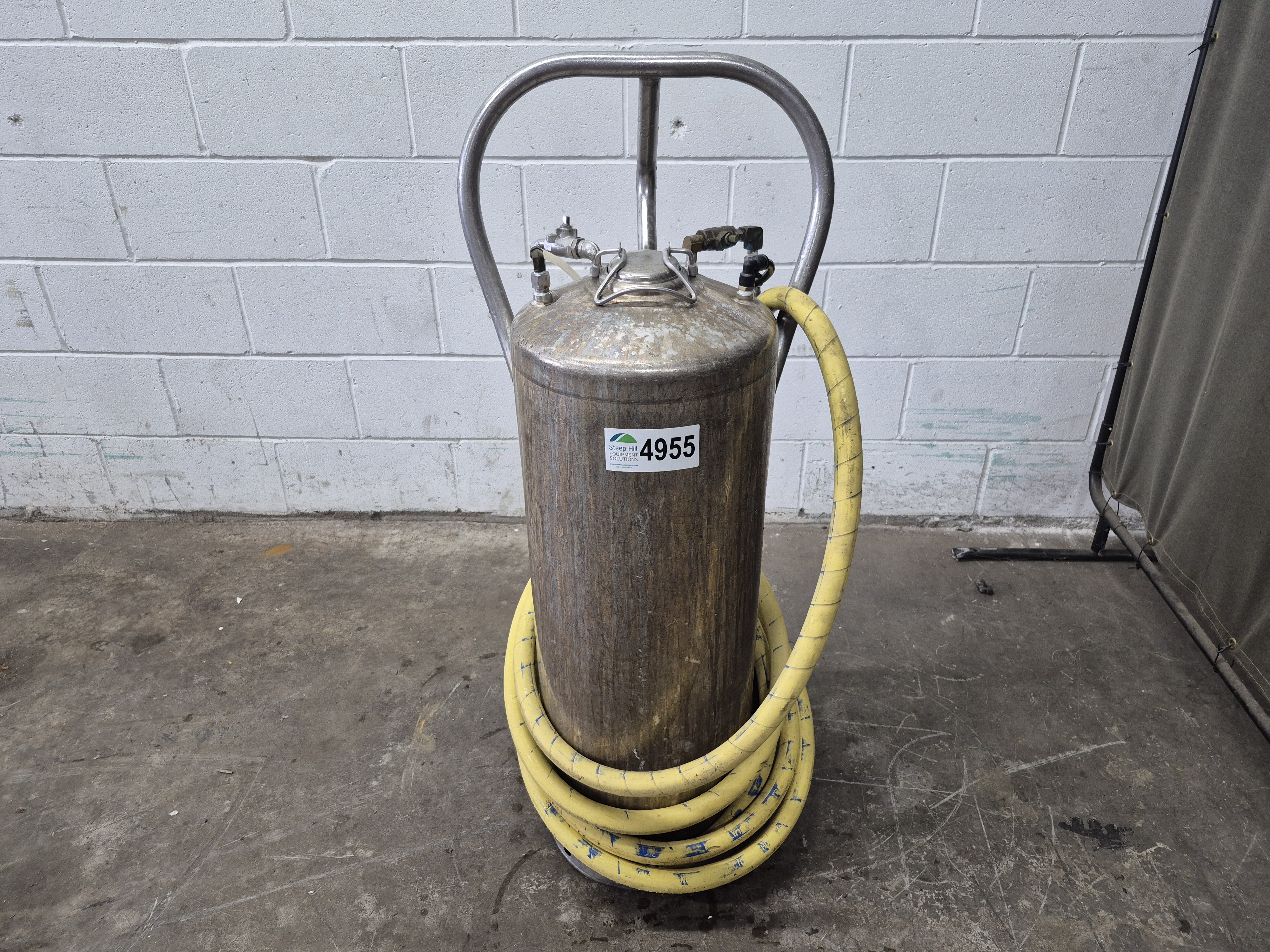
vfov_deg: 58.9
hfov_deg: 73.9
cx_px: 635
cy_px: 476
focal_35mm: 23
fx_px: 844
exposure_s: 1/120
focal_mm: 5.4
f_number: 1.8
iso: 320
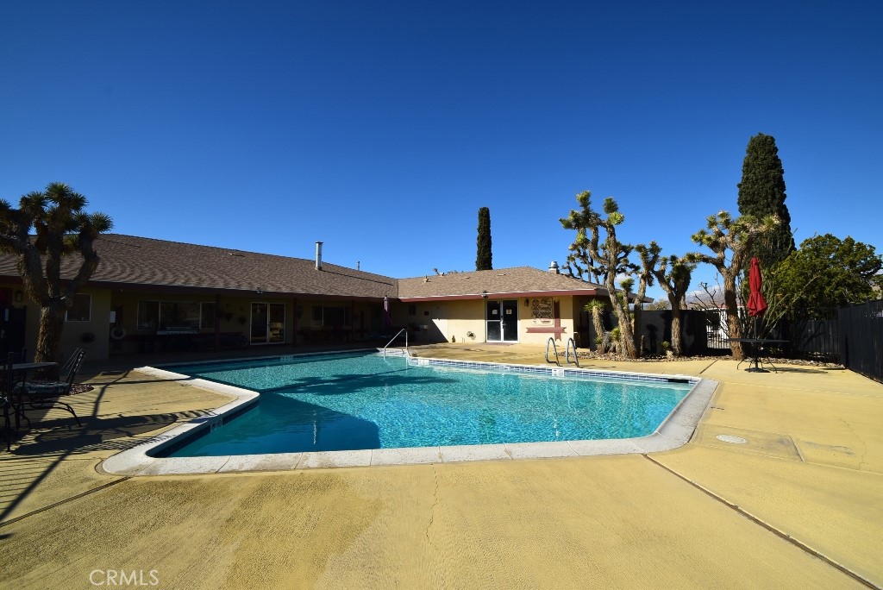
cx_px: 442
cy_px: 295
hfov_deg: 100.4
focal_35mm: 15
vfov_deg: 77.4
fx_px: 368
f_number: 11
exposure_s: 1/200
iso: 100
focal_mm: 10
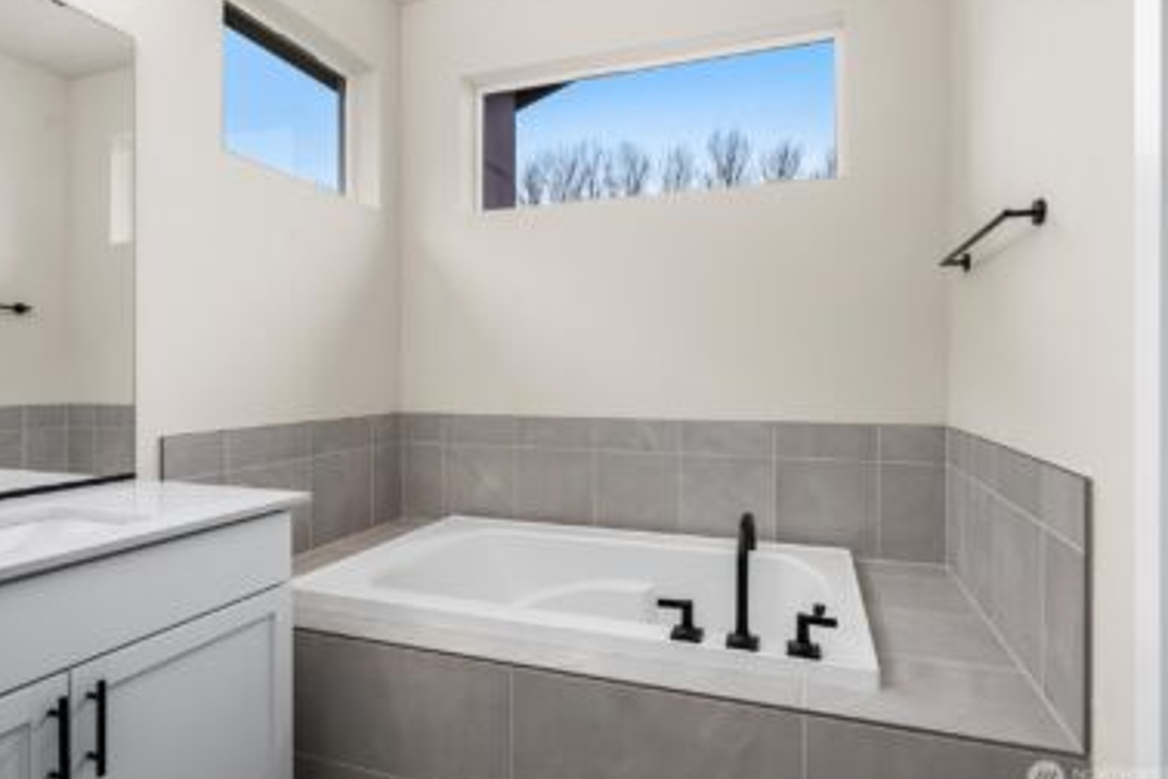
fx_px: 584
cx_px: 587
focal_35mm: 18
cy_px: 394
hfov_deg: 90.0
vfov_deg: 67.4
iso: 80
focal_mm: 17
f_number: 7.1
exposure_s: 1/100
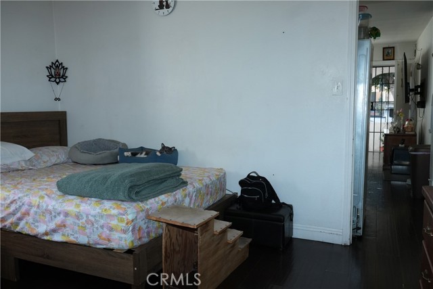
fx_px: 361
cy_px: 144
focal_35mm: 30
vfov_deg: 43.6
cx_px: 216
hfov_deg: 61.9
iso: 800
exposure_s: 1/60.1
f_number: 5
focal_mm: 20
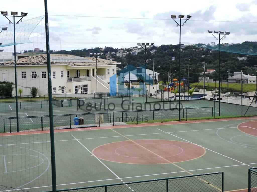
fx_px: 408
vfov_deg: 26.6
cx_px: 128
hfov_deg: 34.9
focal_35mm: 55
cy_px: 96
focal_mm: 9.8
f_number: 3.7
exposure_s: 1/640
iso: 100
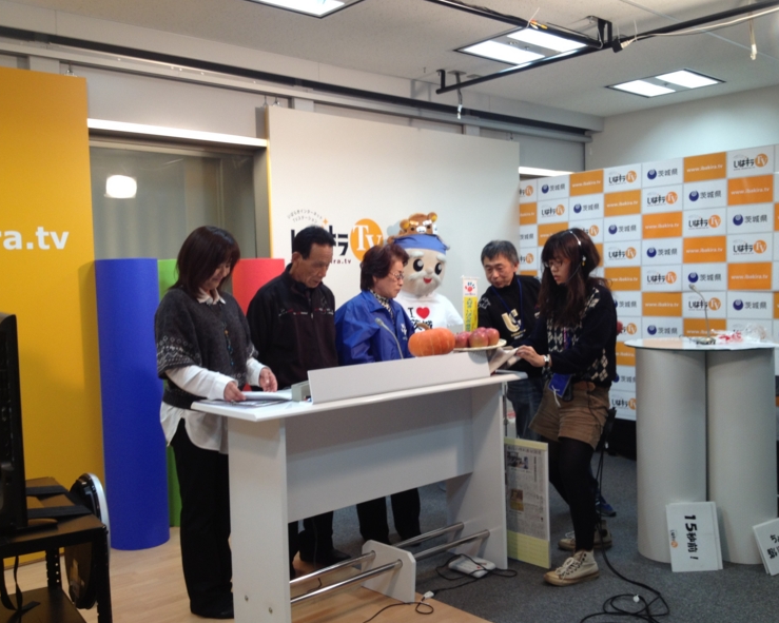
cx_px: 372
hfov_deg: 49.1
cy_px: 314
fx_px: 853
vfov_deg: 40.1
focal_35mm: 37
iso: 64
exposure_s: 1/40
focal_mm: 4.28
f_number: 2.4
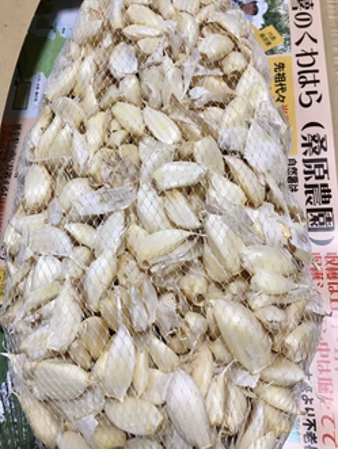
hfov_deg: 40.7
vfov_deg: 52.6
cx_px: 145
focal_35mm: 35
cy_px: 216
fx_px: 455
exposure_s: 1/30
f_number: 2.2
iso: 64
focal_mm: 4.15
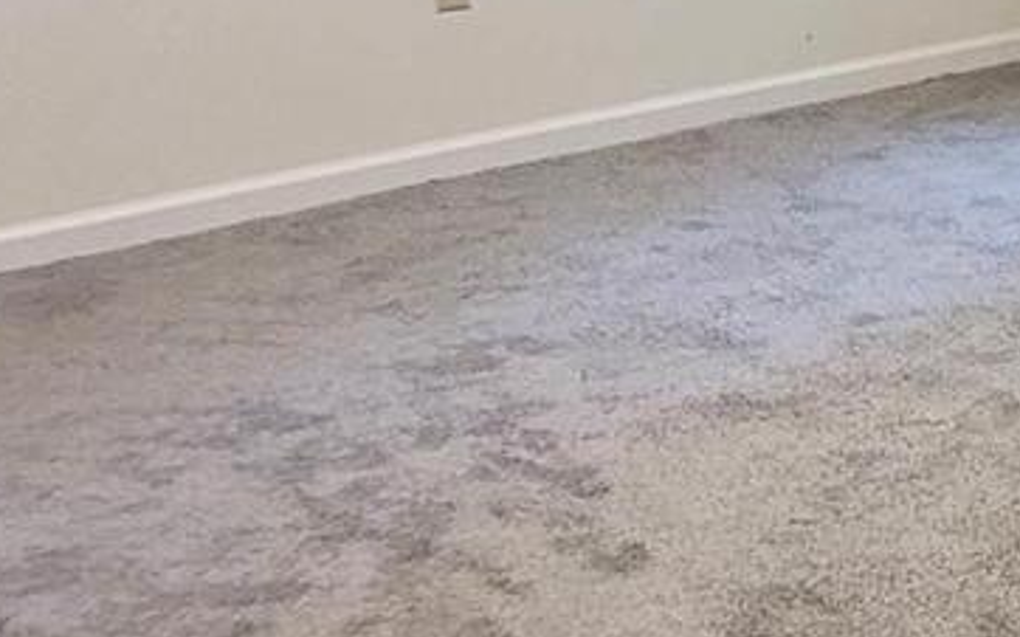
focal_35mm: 78
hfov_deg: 23.2
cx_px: 1358
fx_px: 2168
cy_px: -37
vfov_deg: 16.3
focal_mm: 1.74
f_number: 2.2
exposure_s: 1/30
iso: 320
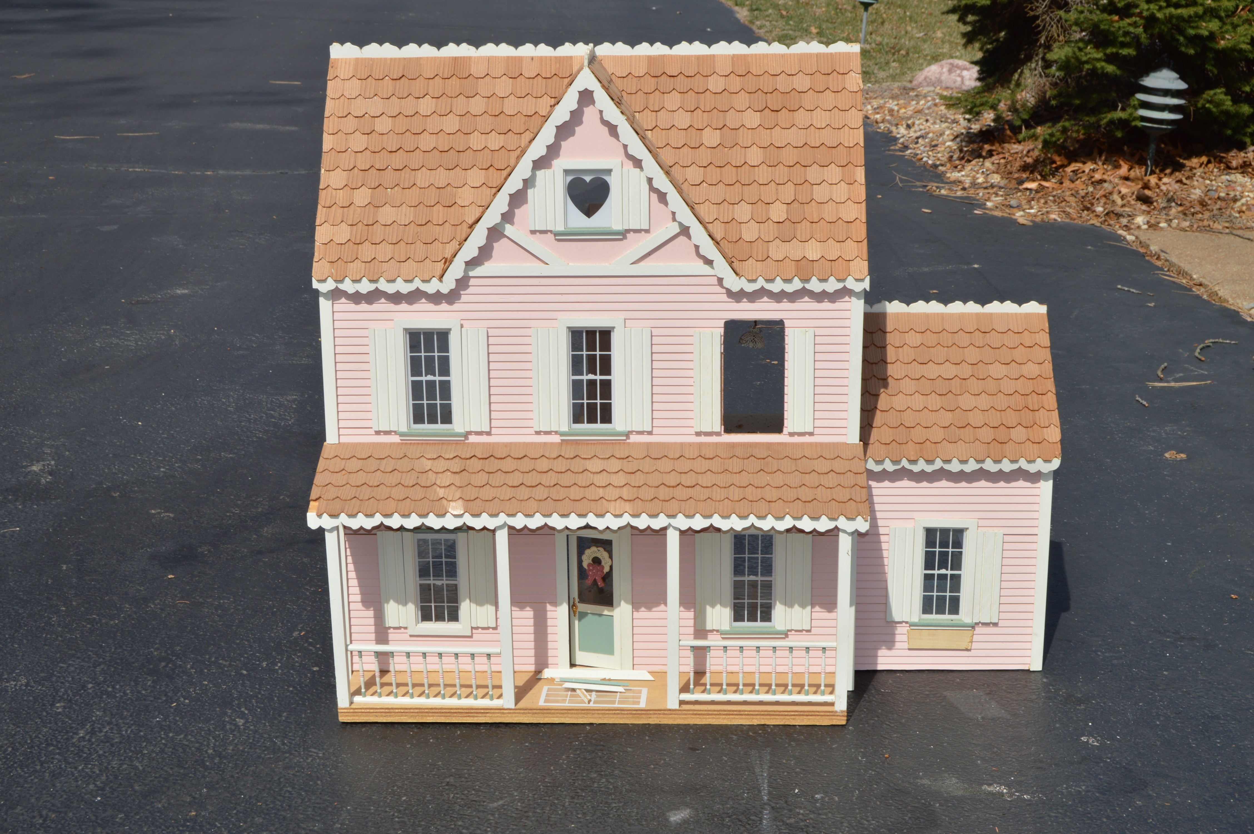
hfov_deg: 38.9
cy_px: 417
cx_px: 627
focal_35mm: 51
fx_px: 1775
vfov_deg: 26.4
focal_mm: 34
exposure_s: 1/125
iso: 100
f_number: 13
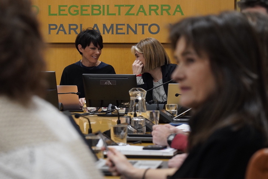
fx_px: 1169
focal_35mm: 157
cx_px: 134
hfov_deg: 13.1
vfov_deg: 8.8
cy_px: 90
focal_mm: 105
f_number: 6.3
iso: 3200
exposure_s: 1/200
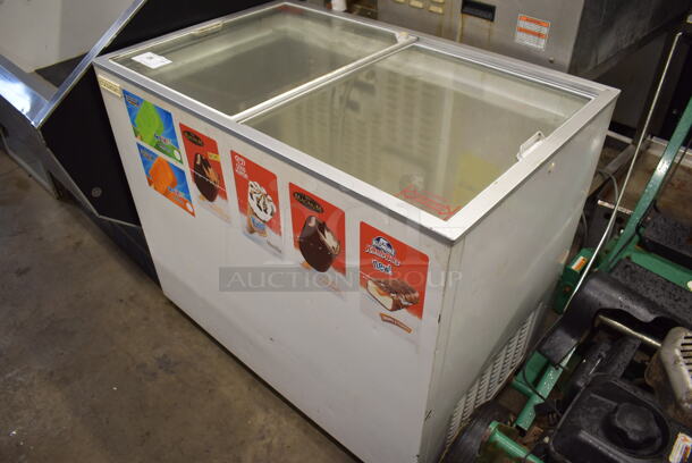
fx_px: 519
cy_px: 232
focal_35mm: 27
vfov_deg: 48.0
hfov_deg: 67.3
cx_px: 346
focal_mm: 18
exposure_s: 1/30
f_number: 3.5
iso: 500
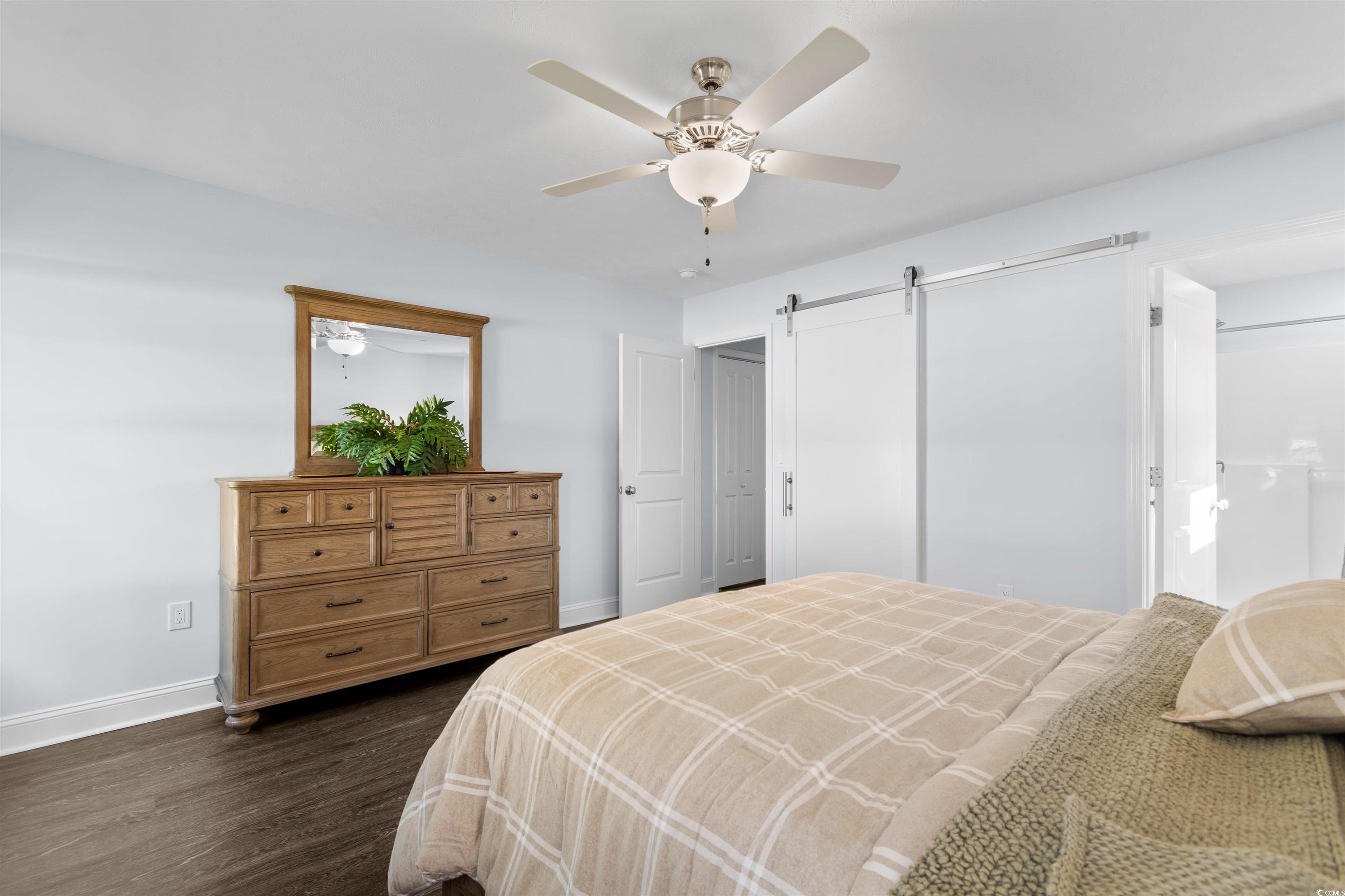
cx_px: 672
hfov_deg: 100.4
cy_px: 448
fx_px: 560
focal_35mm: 15
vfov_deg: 77.3
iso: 100
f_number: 4.5
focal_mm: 10
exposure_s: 1.3
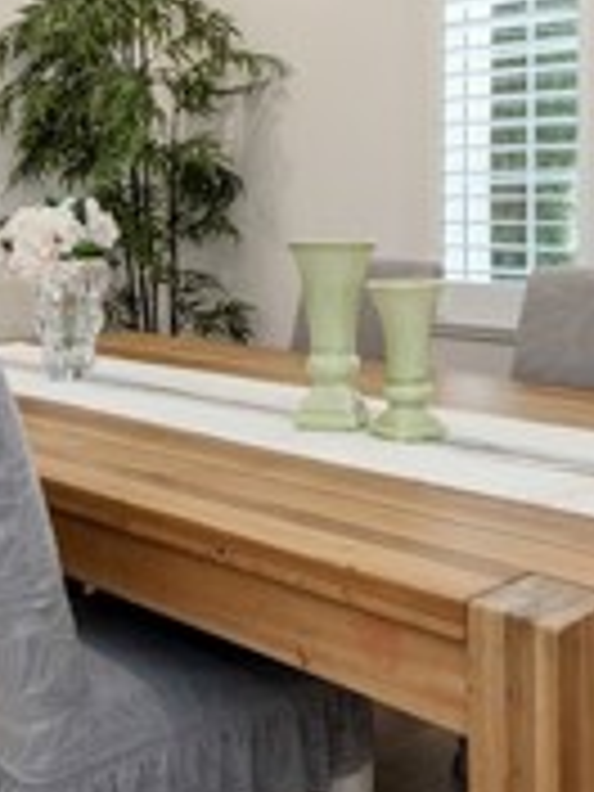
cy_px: 196
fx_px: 1121
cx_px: 382
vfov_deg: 37.9
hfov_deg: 29.5
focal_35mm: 49
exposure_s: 1/100
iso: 800
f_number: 5.6
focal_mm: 14
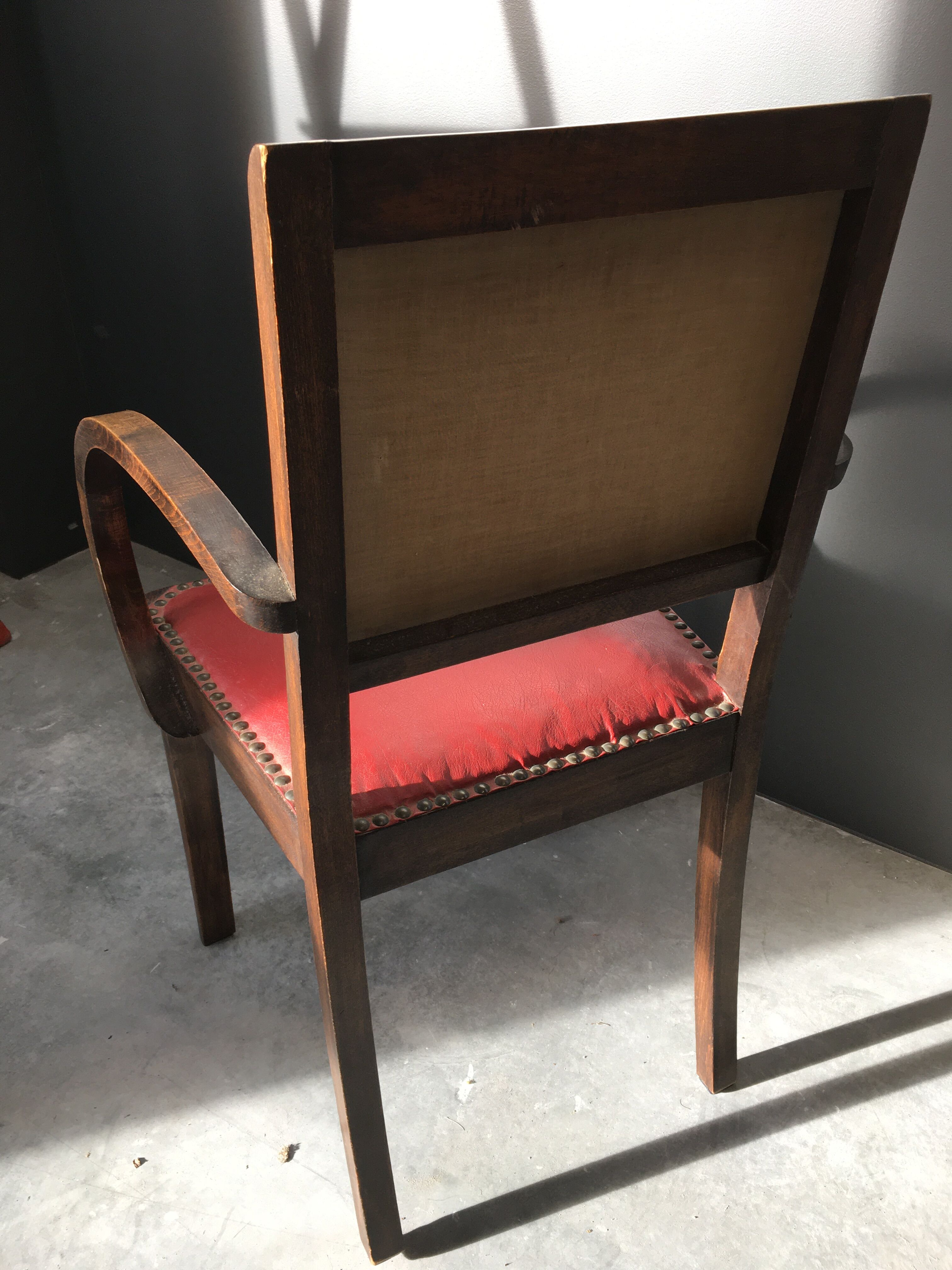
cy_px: 635
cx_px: 476
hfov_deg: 48.2
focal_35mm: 29
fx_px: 1063
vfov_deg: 61.7
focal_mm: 4.15
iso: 40
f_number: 2.2
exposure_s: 1/100
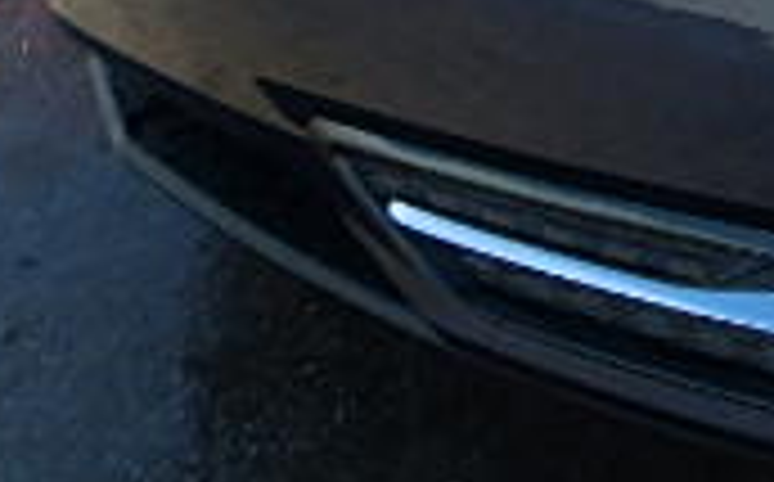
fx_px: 1749
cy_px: -441
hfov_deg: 20.5
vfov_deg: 13.7
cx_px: 1228
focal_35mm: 83
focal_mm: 3.7
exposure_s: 1/640
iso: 125
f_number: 3.5
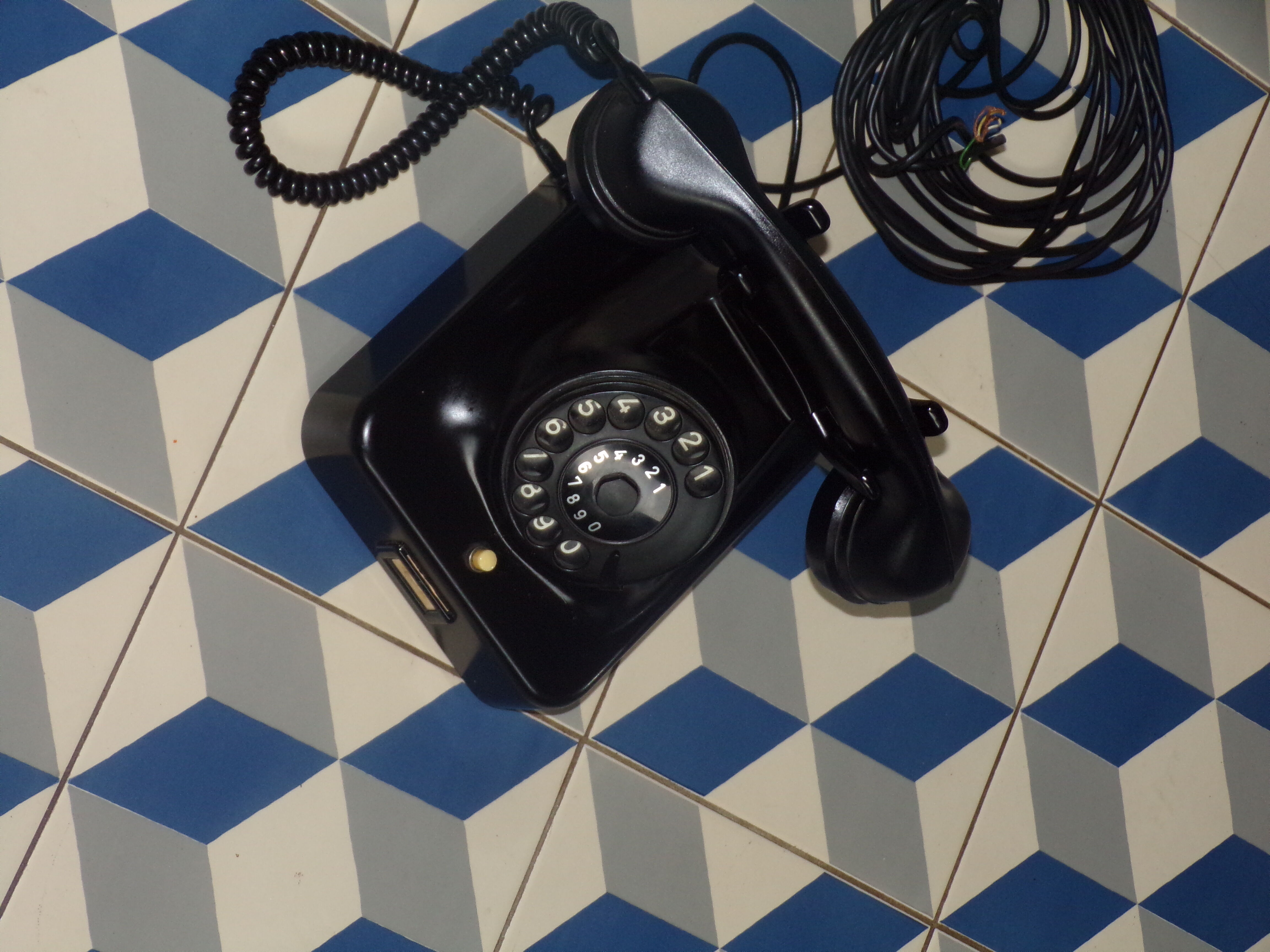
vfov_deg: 17.2
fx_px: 3155
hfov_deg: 22.8
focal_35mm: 86
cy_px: 476
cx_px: 635
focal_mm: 15.4
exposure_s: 1/100
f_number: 4
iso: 200
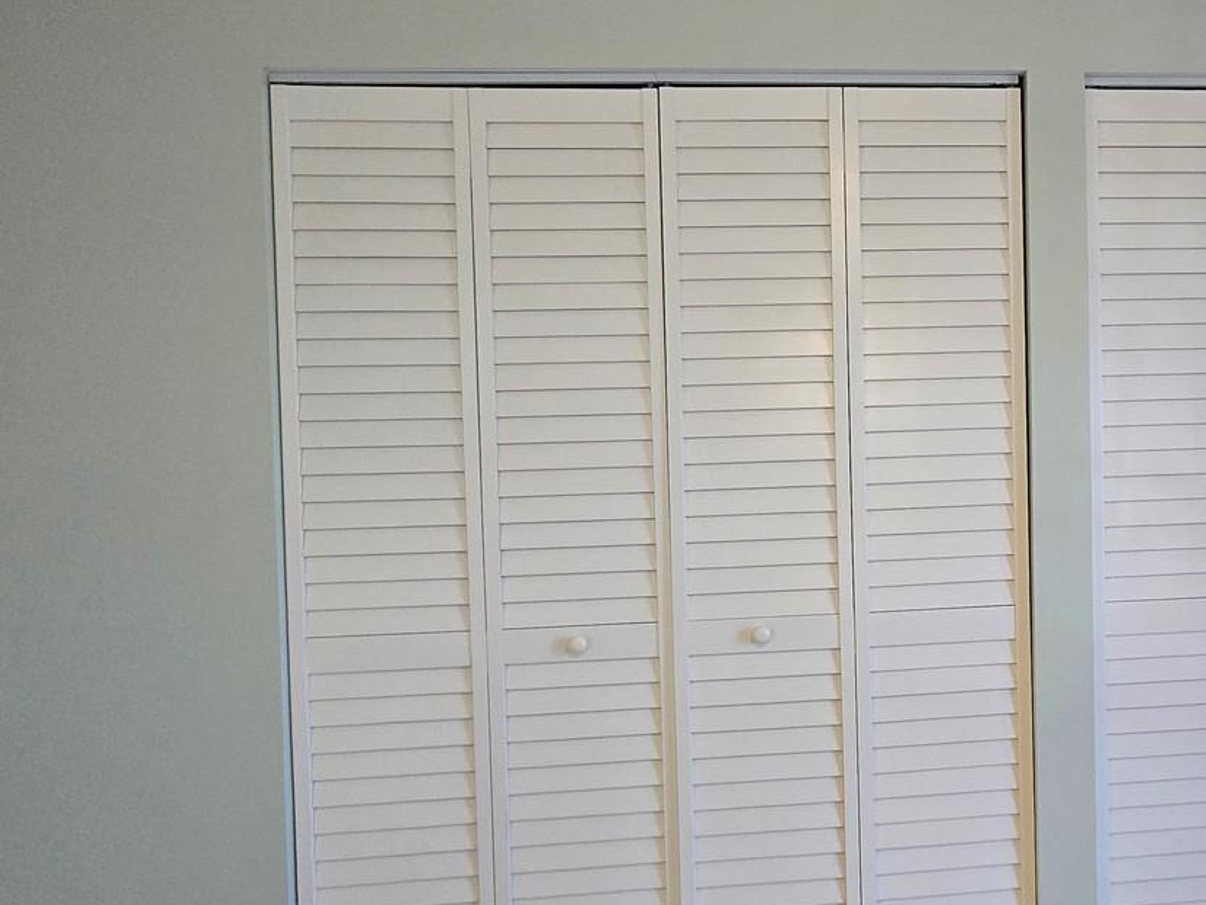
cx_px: 881
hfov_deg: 65.8
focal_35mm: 25
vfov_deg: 54.7
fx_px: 871
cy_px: 399
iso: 800
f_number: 2.2
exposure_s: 1/60
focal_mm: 2.2
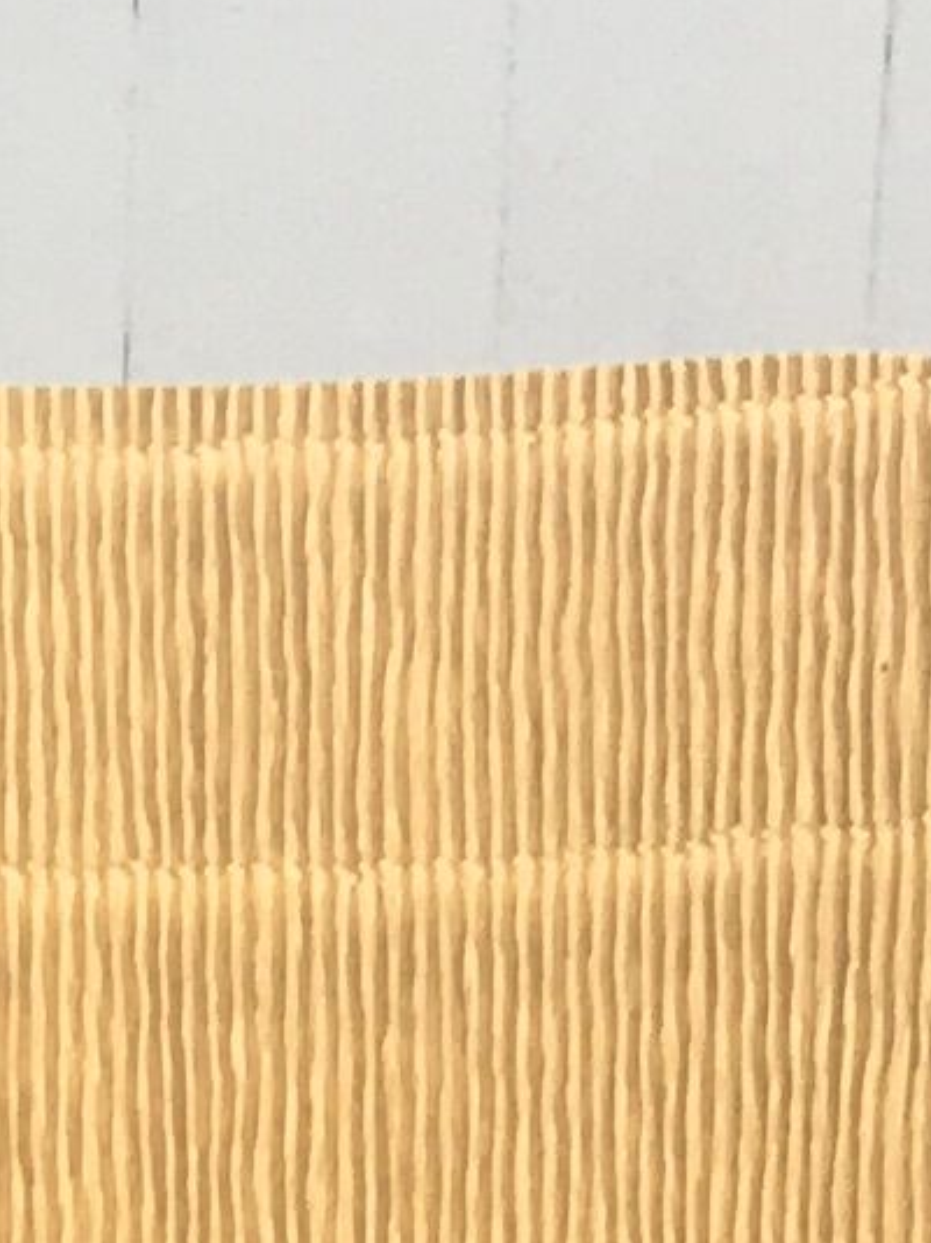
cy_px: 3948
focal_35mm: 219
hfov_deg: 6.7
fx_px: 7860
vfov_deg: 7.7
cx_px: -189
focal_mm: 4.15
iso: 25
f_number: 2.2
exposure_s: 1/179
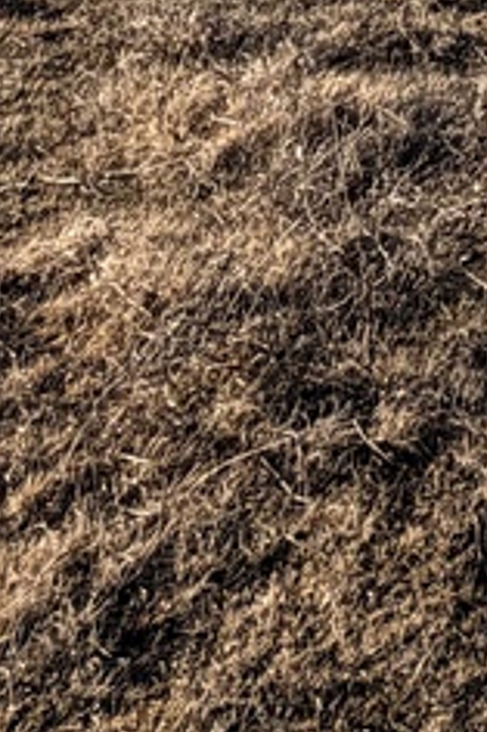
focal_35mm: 89
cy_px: -918
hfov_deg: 13.3
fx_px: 1808
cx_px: 965
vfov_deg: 15.5
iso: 32
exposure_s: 1/770
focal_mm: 2.22
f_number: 2.2
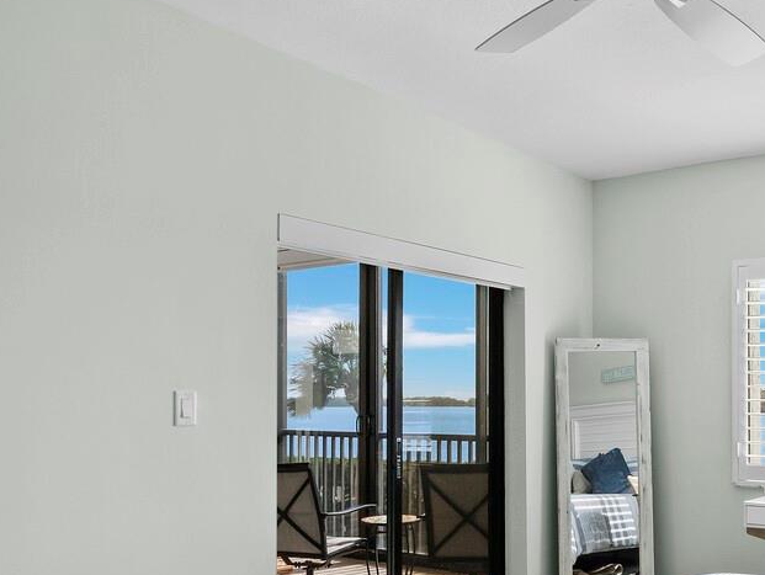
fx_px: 796
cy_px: 385
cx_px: 641
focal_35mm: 36
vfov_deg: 39.2
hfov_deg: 47.7
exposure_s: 1/13
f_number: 11
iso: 320
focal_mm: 7
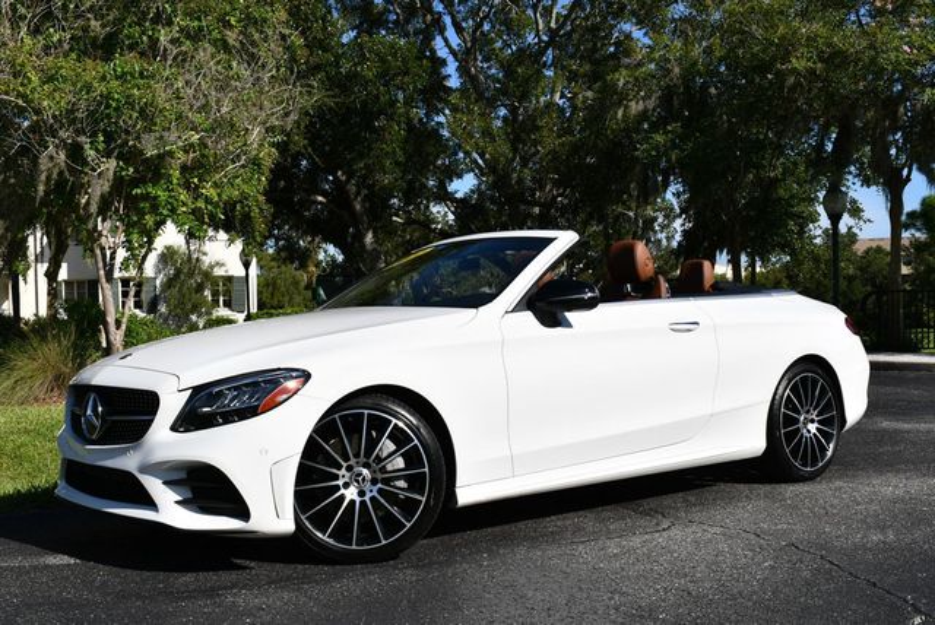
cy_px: 312
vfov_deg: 30.6
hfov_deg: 44.5
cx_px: 468
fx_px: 1144
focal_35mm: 44
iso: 100
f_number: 10
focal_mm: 22
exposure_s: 1/400
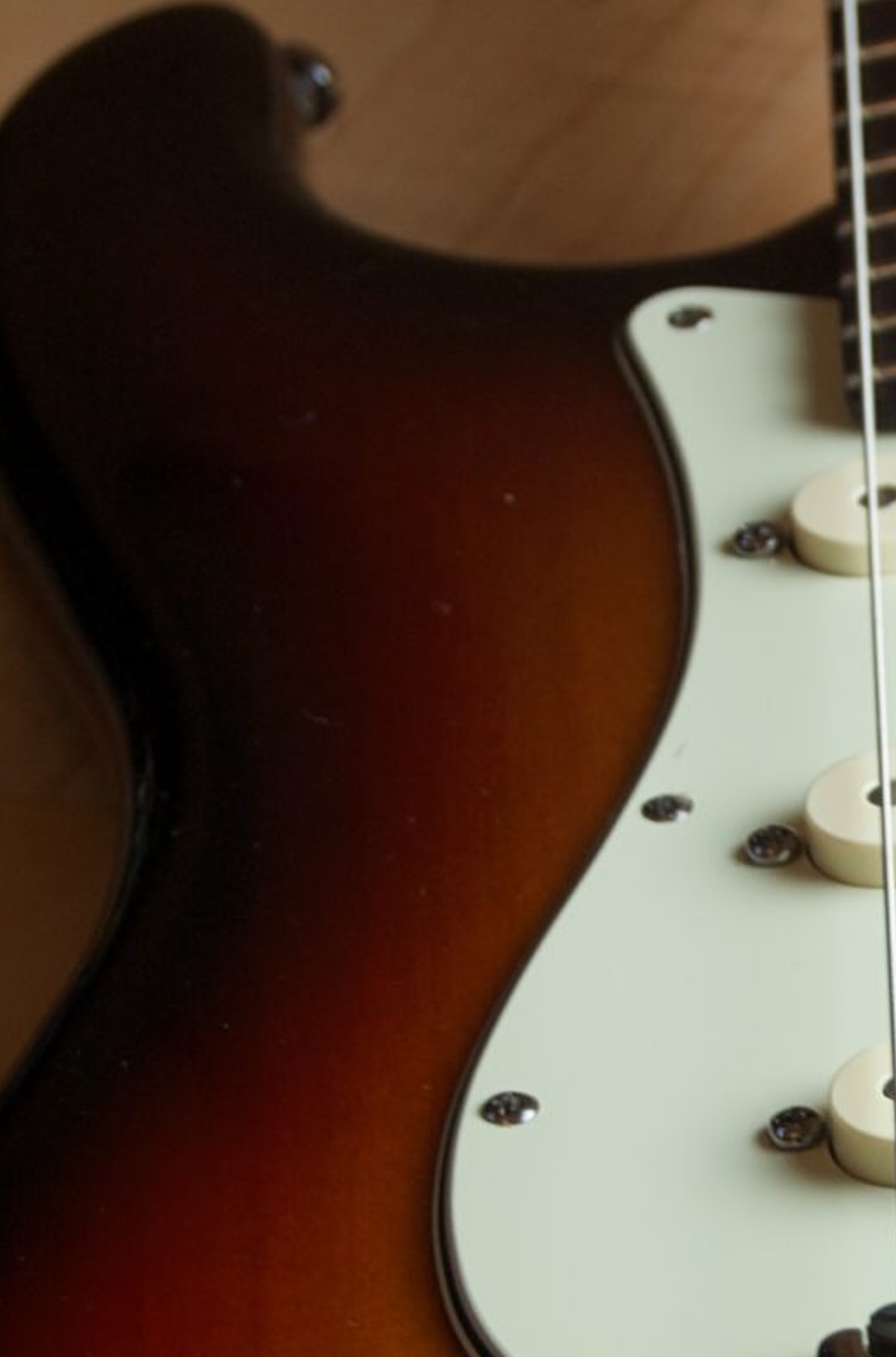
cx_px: 1054
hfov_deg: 6.5
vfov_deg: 9.8
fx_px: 7892
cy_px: 911
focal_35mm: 210
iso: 200
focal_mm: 46
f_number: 5.3
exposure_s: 1/30
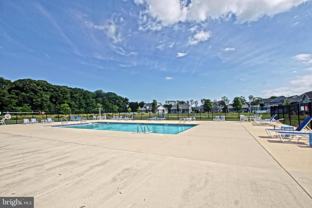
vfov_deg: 77.3
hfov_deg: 100.4
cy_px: 104
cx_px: 156
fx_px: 130
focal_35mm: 15
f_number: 8
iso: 100
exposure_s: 1/320
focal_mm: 10
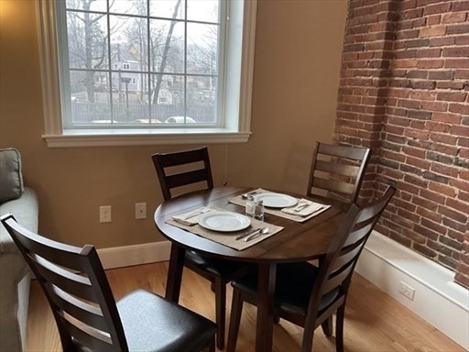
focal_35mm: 29
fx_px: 393
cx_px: 234
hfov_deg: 61.7
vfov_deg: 48.2
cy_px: 176
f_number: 1.8
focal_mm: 3
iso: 100
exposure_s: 1/60
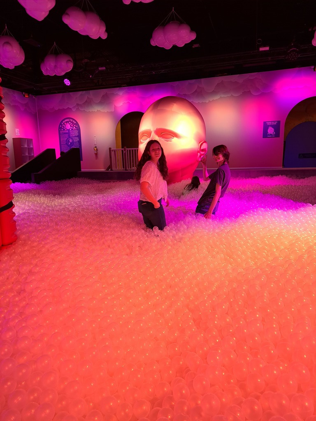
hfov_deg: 56.8
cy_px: 210
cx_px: 158
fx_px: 292
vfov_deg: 71.6
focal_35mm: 24
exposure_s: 1/60
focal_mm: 5.23
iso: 50
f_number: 1.8
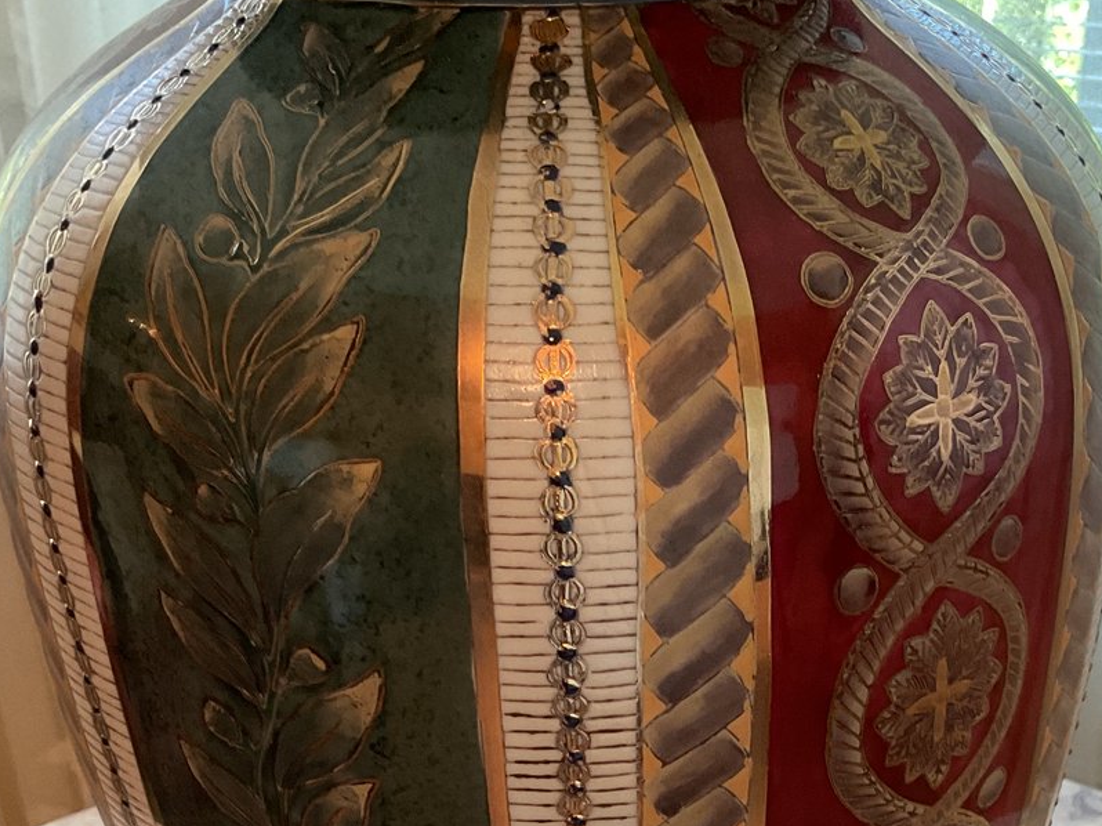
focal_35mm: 55
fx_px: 1750
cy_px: 730
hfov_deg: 34.7
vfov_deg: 25.8
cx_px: 699
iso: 125
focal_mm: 3
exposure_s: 1/60
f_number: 1.8
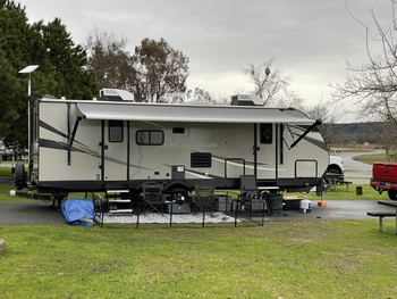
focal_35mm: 52
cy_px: 150
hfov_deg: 36.8
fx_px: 597
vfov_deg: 28.1
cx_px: 198
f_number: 2
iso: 25
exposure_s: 1/99
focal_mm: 6
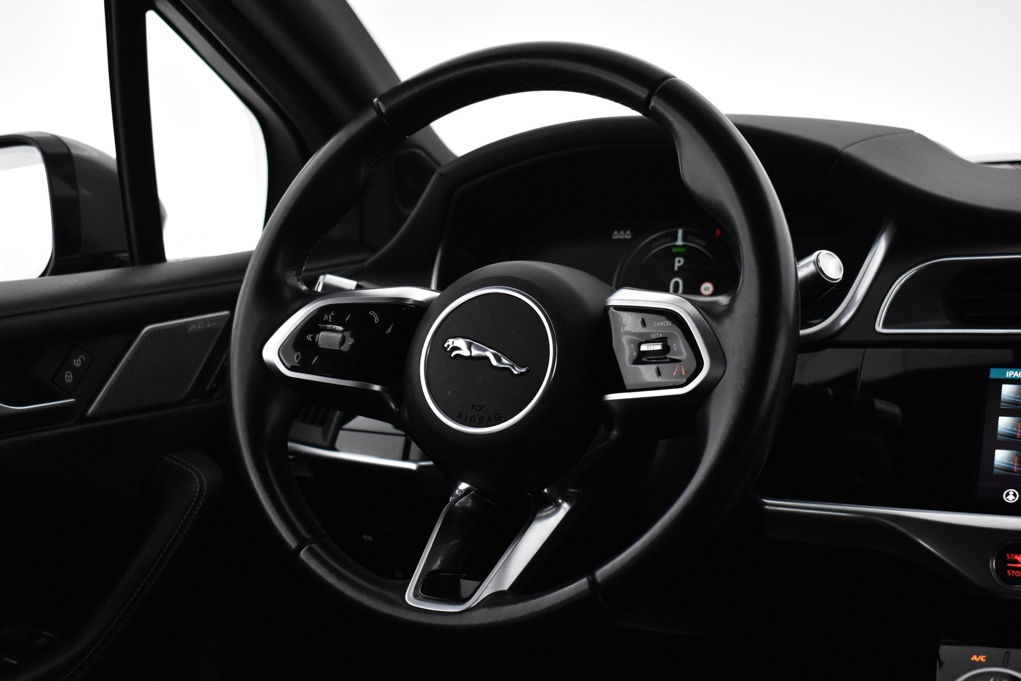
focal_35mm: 48
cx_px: 510
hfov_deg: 41.1
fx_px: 1361
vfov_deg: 28.1
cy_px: 340
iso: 3200
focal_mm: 32
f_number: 4.5
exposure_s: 1/80
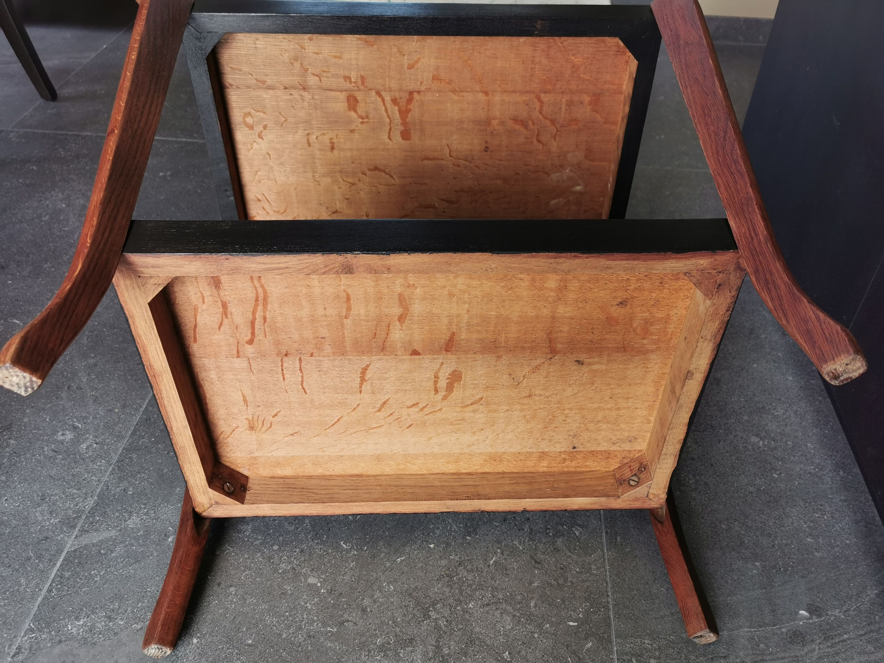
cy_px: 332
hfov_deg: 60.0
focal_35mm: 30
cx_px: 442
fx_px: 766
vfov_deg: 46.8
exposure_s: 1/222
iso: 50
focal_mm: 5.56
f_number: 1.6
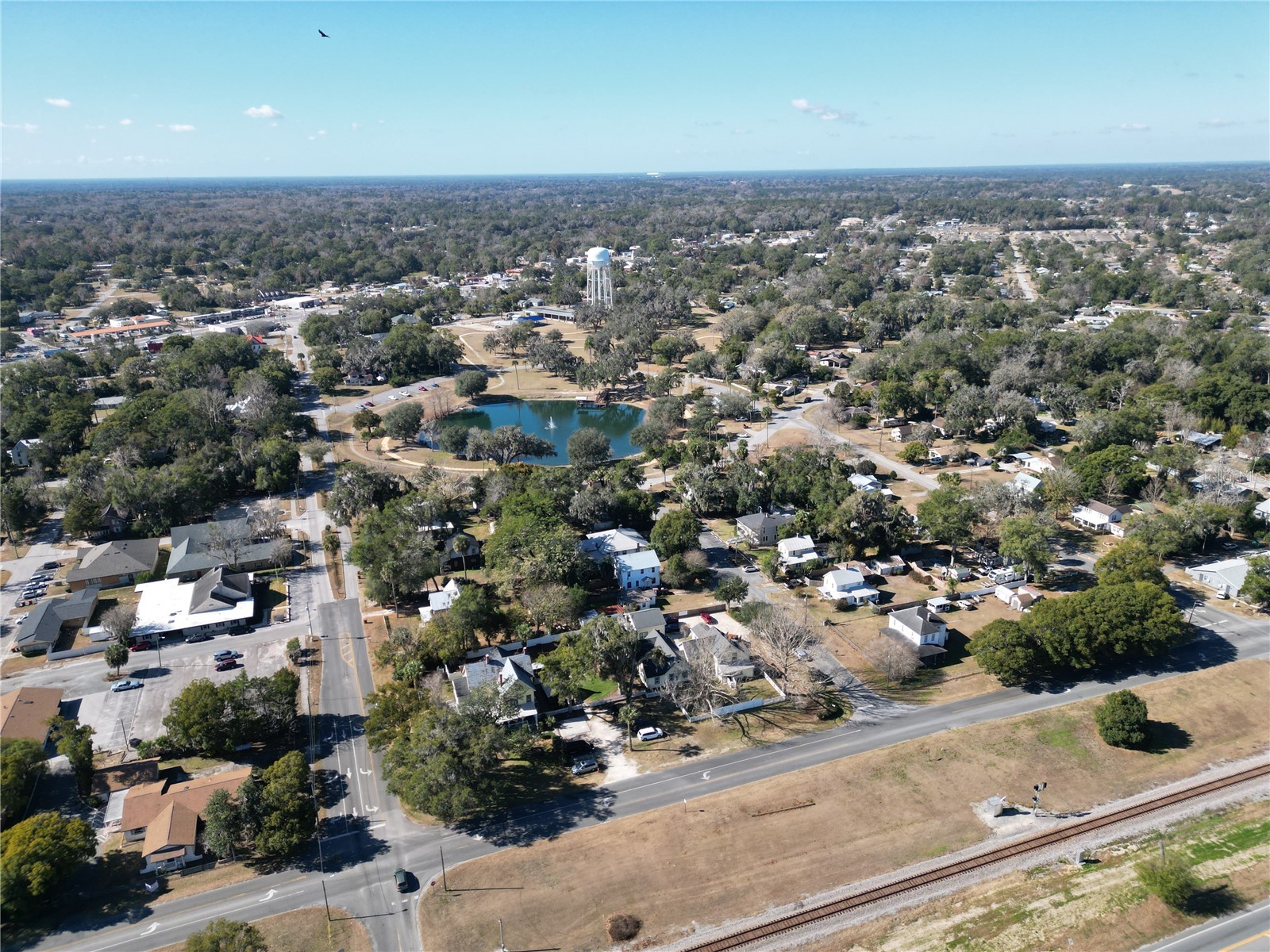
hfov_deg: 71.6
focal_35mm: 24
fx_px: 881
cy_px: 476
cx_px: 635
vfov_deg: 56.8
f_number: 1.7
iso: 150
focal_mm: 6.72
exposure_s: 1/2500
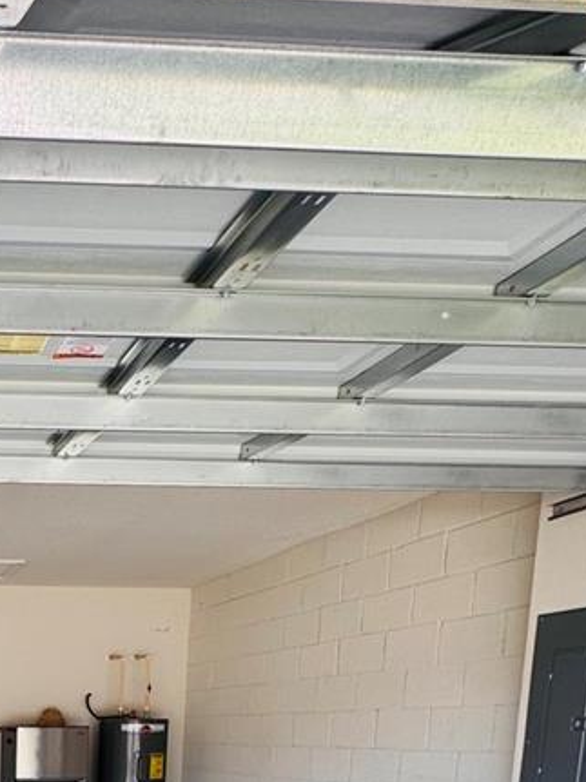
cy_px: 864
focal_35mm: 39
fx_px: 881
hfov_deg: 30.8
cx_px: -125
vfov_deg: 39.1
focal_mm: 2.22
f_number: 2.2
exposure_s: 1/238
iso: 40
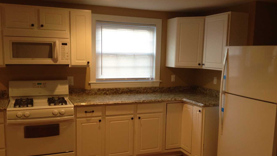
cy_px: 87
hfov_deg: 51.6
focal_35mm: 39
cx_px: 137
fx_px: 286
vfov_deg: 30.4
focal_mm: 4.28
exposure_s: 1/20
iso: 125
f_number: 2.4
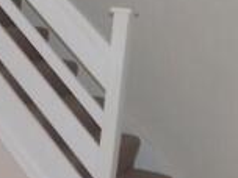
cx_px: -118
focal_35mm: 88
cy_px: 143
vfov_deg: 16.7
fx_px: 605
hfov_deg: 19.4
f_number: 3.1
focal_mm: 4
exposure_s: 1/30
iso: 200
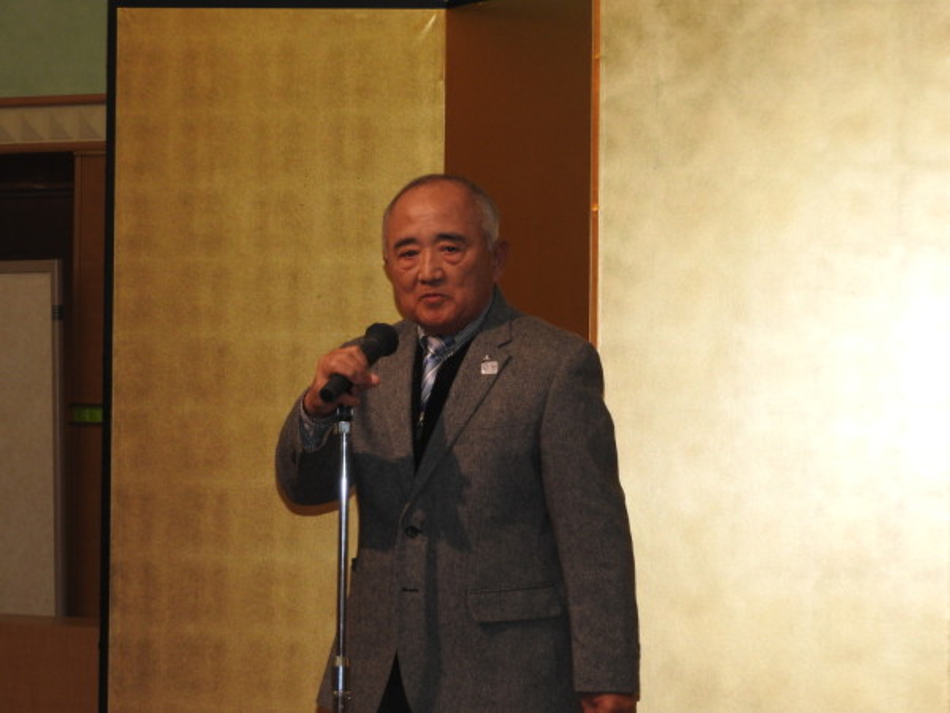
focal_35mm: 170
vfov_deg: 8.7
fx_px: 4665
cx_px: 475
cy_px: 356
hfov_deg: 11.6
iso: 280
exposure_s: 1/60
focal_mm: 30.5
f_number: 5.2
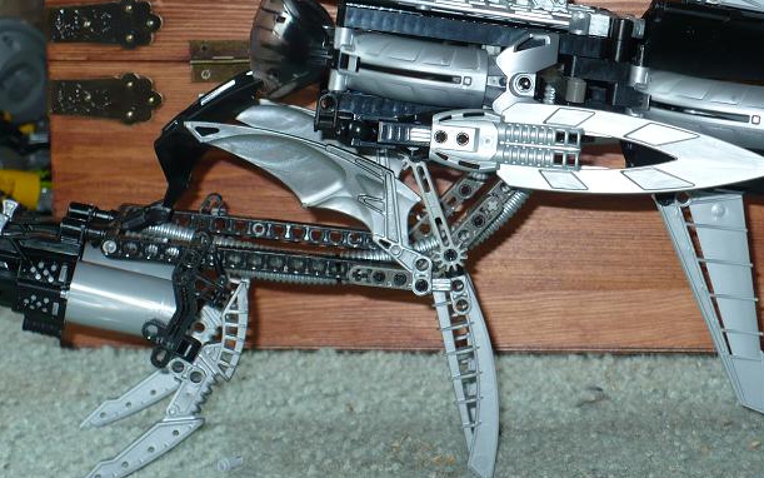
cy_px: 130
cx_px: 441
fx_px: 2166
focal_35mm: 104
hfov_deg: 20.0
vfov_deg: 12.6
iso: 100
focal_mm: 12.9
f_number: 3.3
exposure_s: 1/30
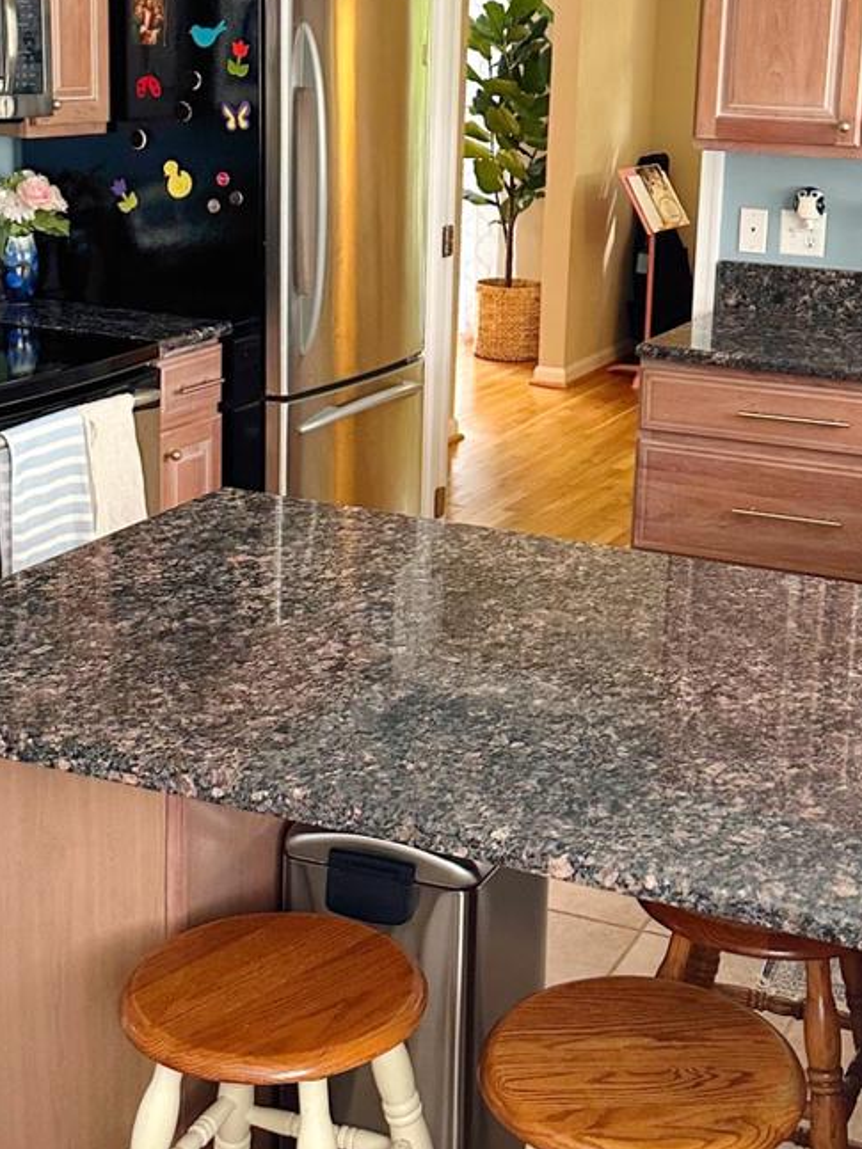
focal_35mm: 57
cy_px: 414
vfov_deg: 33.6
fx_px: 1893
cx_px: 505
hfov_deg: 25.6
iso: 400
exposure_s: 1/60
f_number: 1.78
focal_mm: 6.86
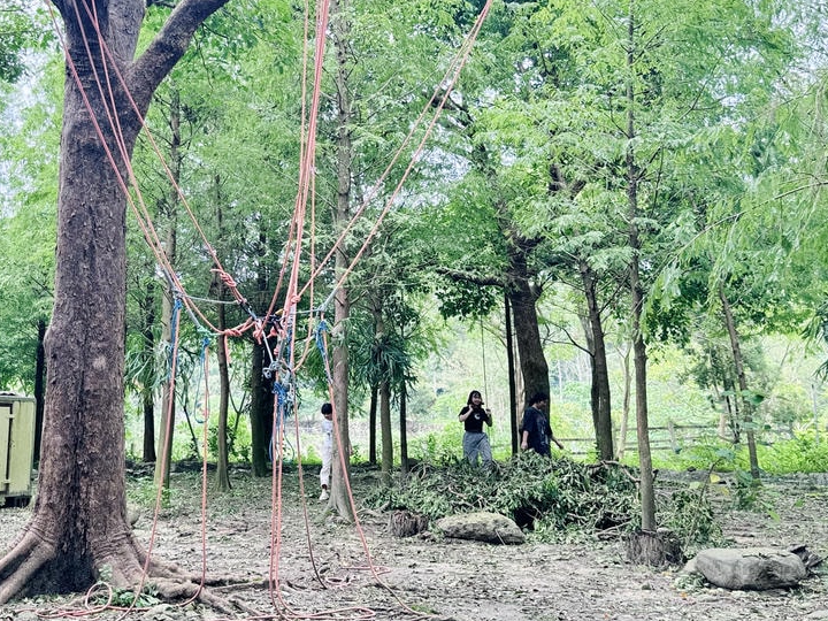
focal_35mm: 40
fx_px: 957
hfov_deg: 45.6
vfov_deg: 35.7
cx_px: 237
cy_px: 222
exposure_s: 1/232
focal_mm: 6.76
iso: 80
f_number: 1.78
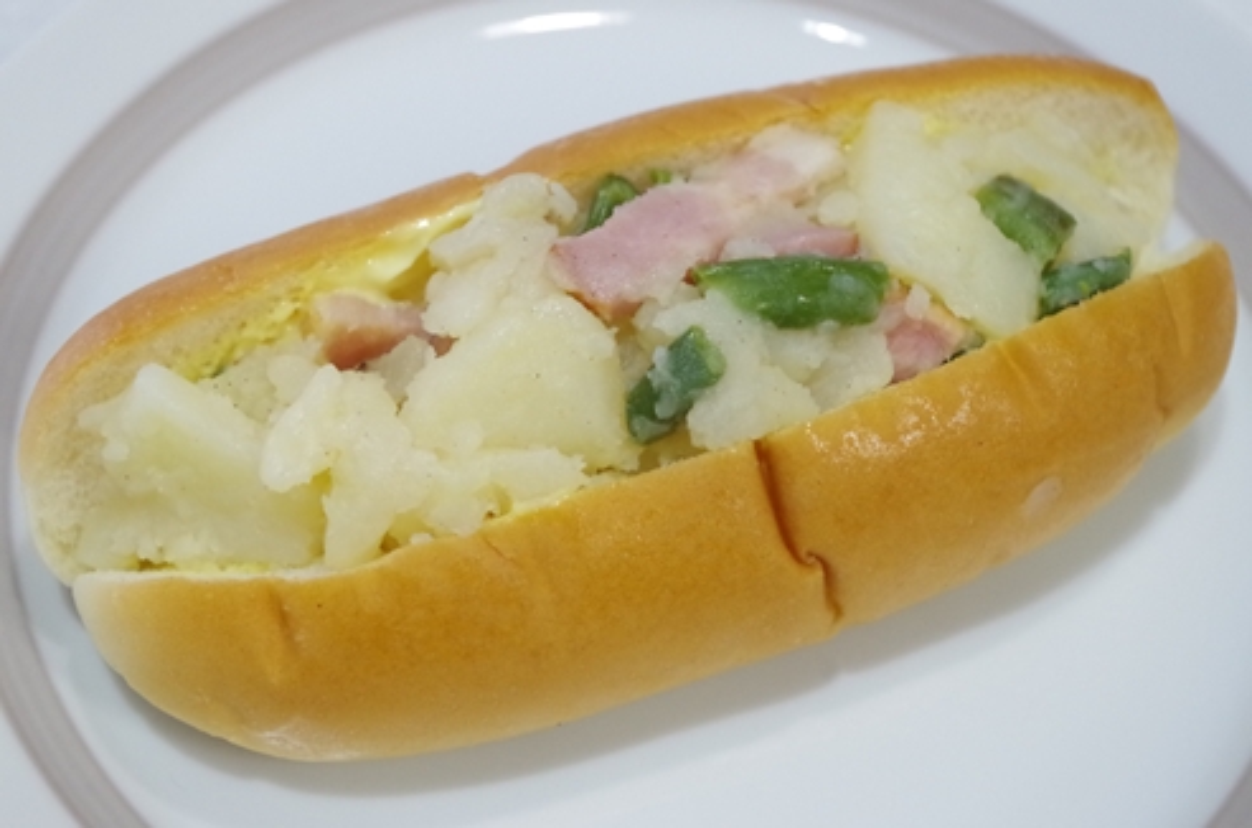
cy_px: 414
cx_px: 626
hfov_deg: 28.1
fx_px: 2498
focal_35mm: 72
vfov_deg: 18.8
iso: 3200
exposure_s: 1/100
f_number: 7.1
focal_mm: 47.5
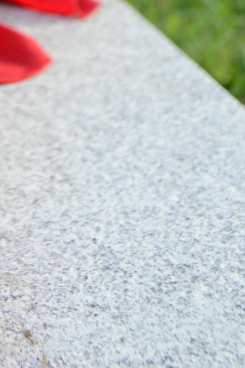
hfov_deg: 10.4
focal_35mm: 126
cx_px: -151
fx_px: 1287
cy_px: -317
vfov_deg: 14.2
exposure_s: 1/80
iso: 250
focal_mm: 22
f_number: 3.8
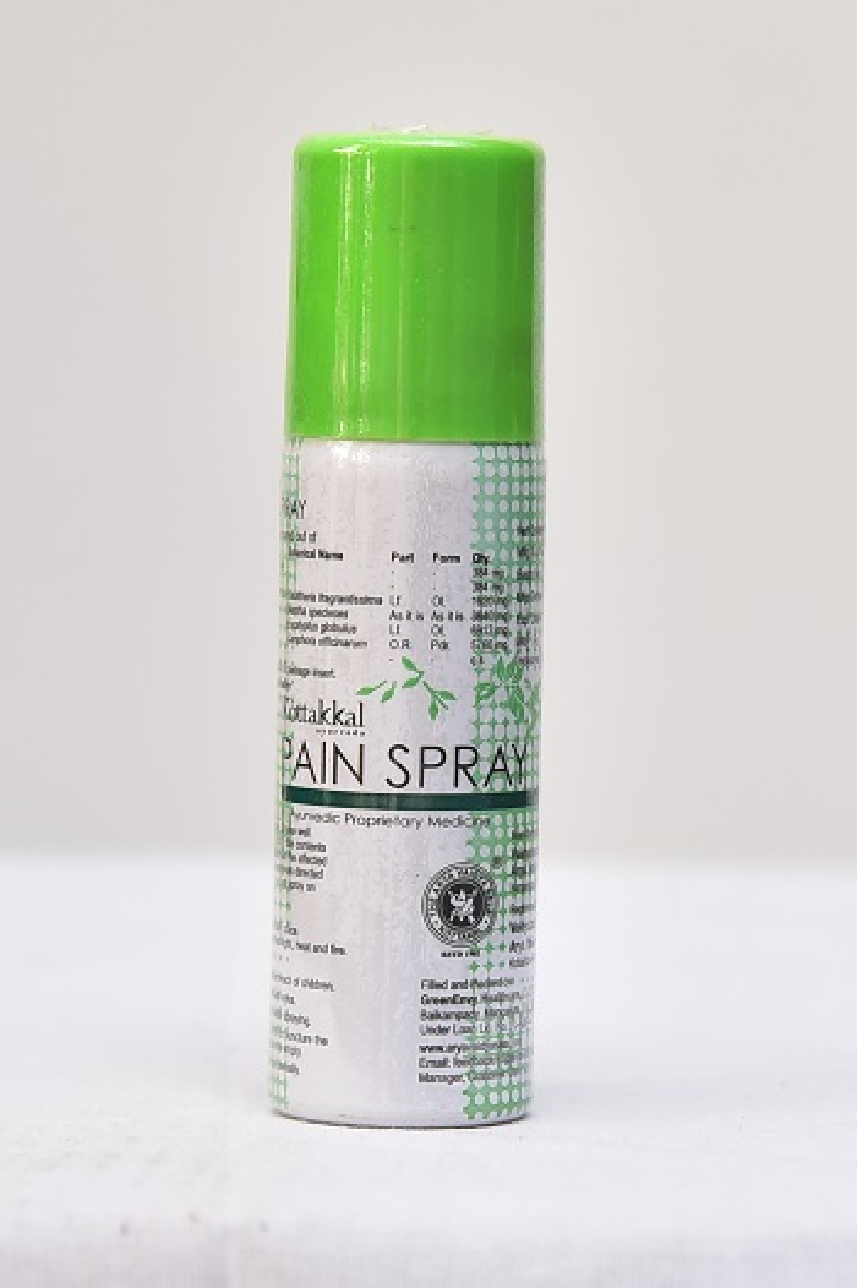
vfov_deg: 26.0
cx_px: 428
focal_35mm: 78
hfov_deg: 17.5
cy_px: 644
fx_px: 2789
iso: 1600
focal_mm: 78
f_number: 4.5
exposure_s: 1/125
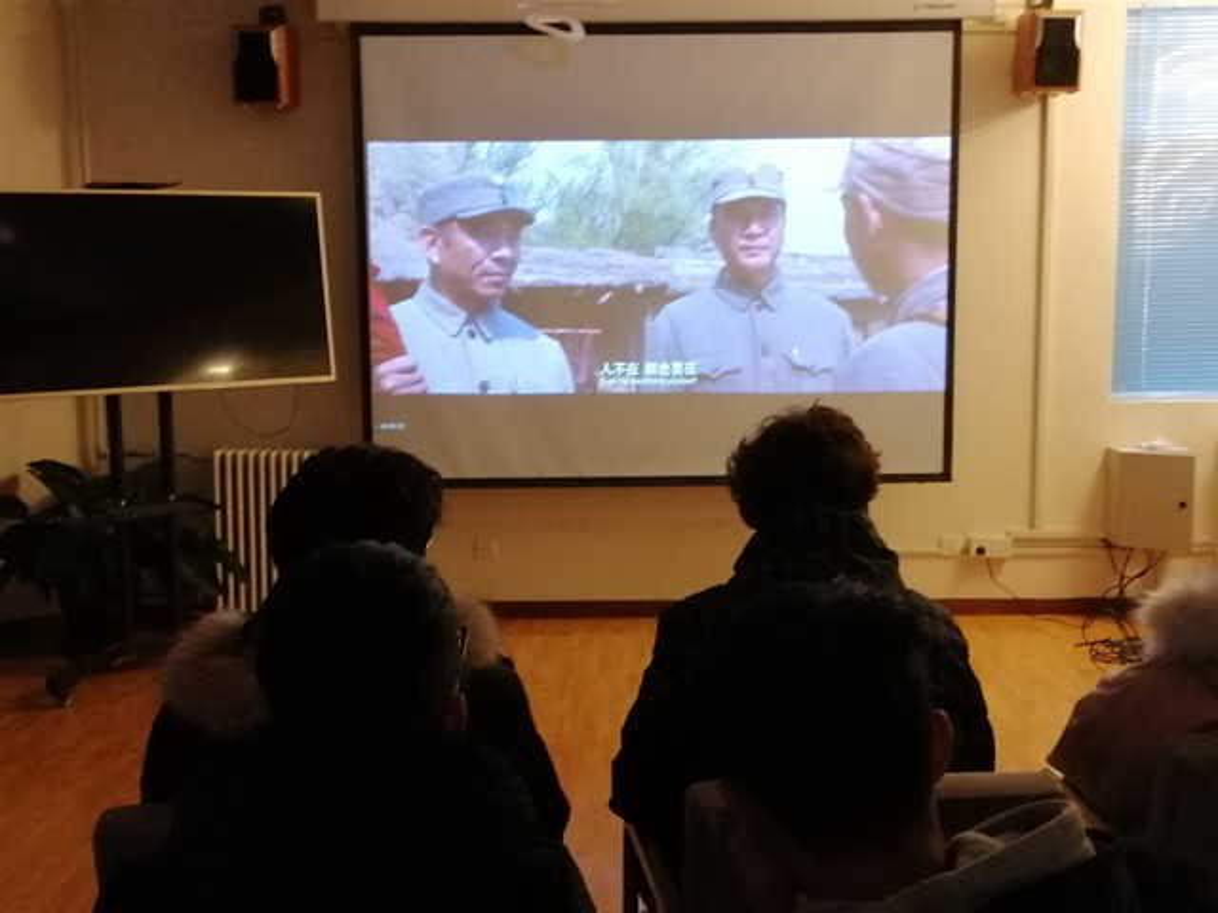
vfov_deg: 32.9
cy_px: 456
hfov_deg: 42.9
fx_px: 1548
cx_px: 609
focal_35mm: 44
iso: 320
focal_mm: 3.81
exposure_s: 1/25
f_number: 2.2
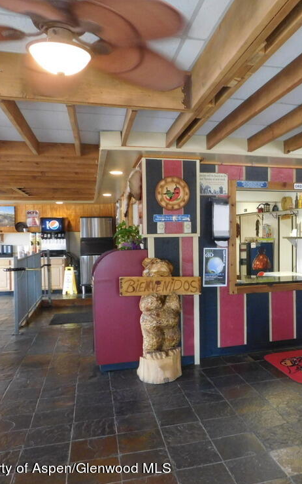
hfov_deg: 37.1
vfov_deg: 58.1
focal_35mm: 33
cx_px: 237
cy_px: 245
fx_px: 434
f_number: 3
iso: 280
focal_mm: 4
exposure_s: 1/30
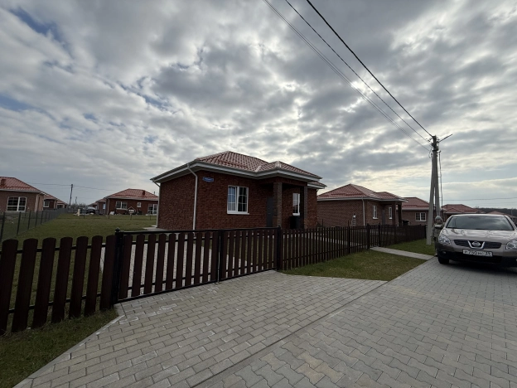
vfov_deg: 85.7
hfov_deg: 102.1
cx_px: 258
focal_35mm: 14
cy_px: 194
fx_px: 209
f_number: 2.2
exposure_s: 1/3891
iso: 50
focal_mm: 2.22
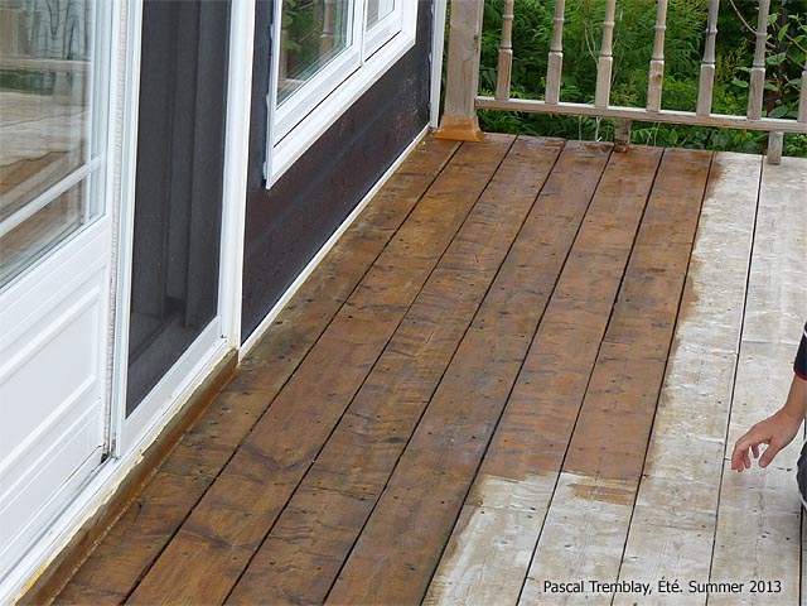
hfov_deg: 16.0
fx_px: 2867
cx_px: 404
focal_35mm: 123
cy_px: 303
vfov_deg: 12.0
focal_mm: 12.4
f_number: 5
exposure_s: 1/200
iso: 100
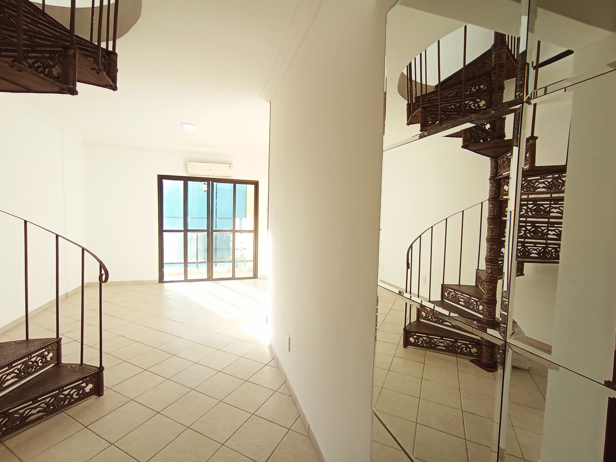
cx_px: 308
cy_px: 231
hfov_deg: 94.5
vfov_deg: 78.1
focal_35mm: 16
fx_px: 285
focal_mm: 1.65
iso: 52
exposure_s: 1/60
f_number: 2.2
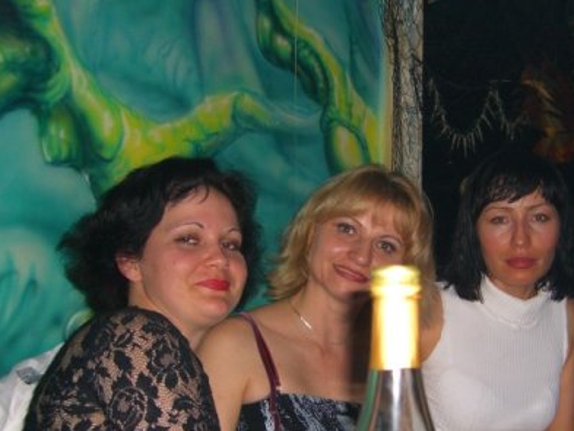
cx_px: 375
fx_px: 962
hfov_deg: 33.0
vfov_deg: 25.0
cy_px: 317
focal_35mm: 58
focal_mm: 7.9
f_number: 2.8
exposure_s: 1/60
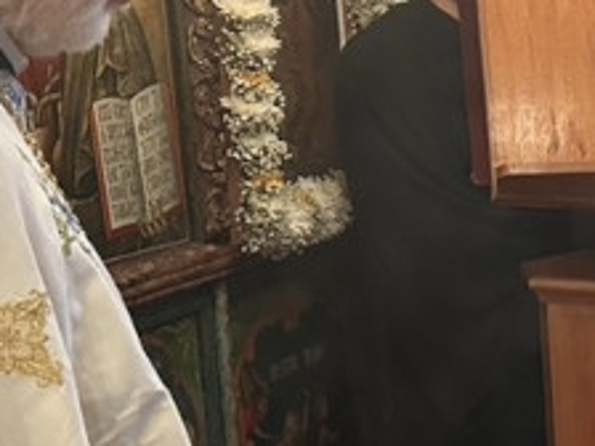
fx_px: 1839
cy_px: 308
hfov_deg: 15.8
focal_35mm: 107
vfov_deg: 13.8
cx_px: 1055
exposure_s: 1/50
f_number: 1.78
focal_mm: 6.86
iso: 640
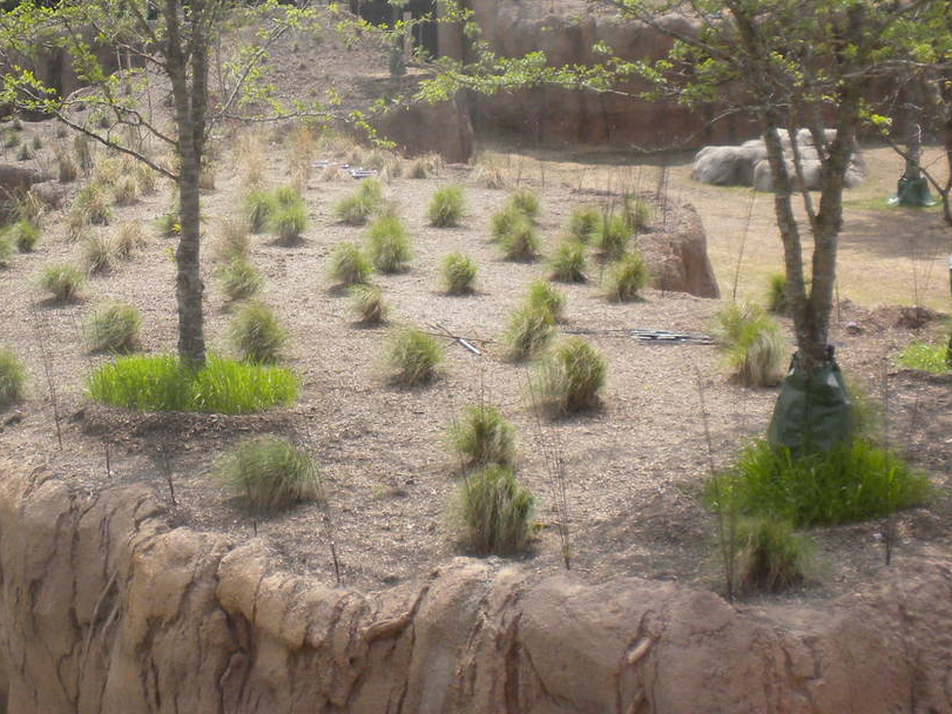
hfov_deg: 26.2
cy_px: 244
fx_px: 2007
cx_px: 203
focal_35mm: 73
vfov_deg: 20.1
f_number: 3.5
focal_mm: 6.6
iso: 64
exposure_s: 1/575
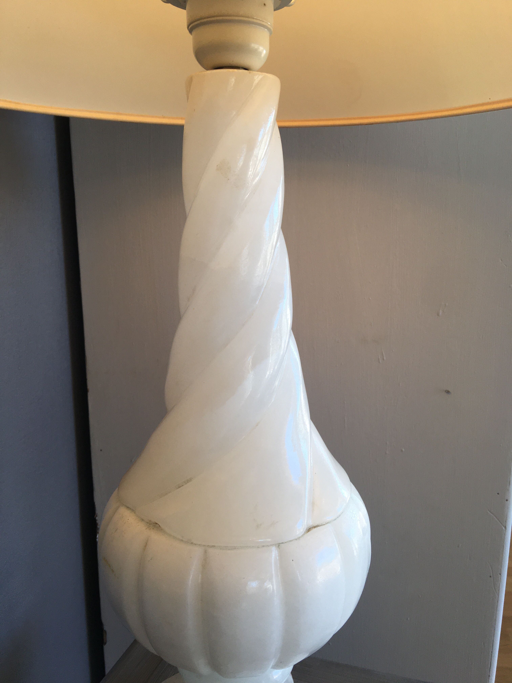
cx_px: 256
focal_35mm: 29
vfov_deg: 61.7
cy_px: 342
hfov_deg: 48.2
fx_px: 572
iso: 32
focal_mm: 4.15
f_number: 2.2
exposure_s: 1/100
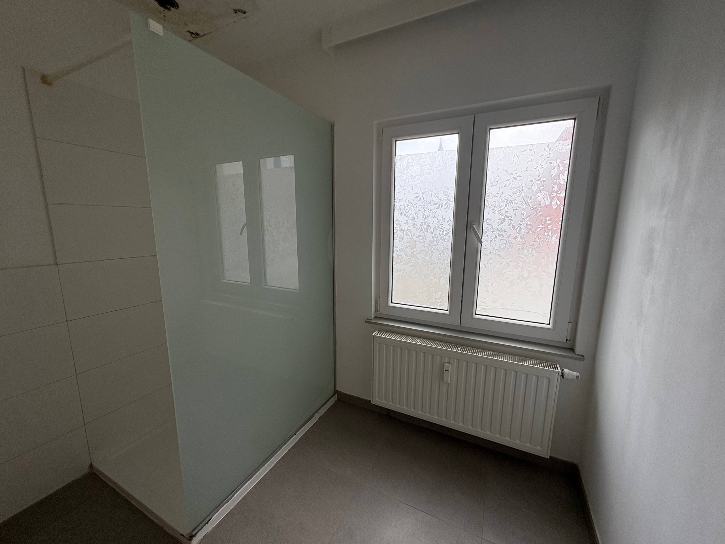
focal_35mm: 14
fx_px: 293
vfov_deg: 85.7
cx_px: 362
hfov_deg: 102.1
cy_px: 272
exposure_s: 1/195
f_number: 2.2
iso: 64
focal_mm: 2.22
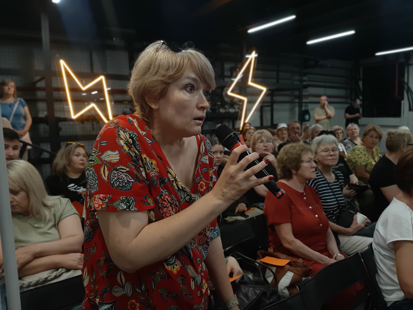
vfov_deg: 53.1
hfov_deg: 67.3
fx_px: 310
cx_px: 206
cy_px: 155
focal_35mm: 26
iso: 40
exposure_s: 1/25
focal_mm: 3.9
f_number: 1.7
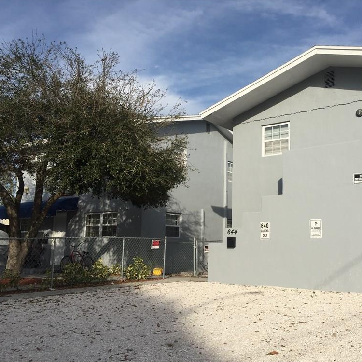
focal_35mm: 35
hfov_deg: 46.8
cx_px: 228
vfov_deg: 47.2
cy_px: 183
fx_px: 414
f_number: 2.2
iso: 32
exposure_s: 1/2639
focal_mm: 4.15
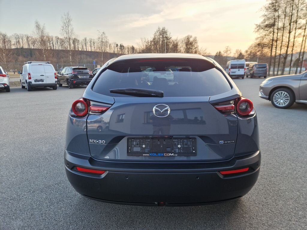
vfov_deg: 58.9
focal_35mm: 23
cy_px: 115
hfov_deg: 73.9
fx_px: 204
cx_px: 154
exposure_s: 1/180
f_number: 1.8
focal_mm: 5.4
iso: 125
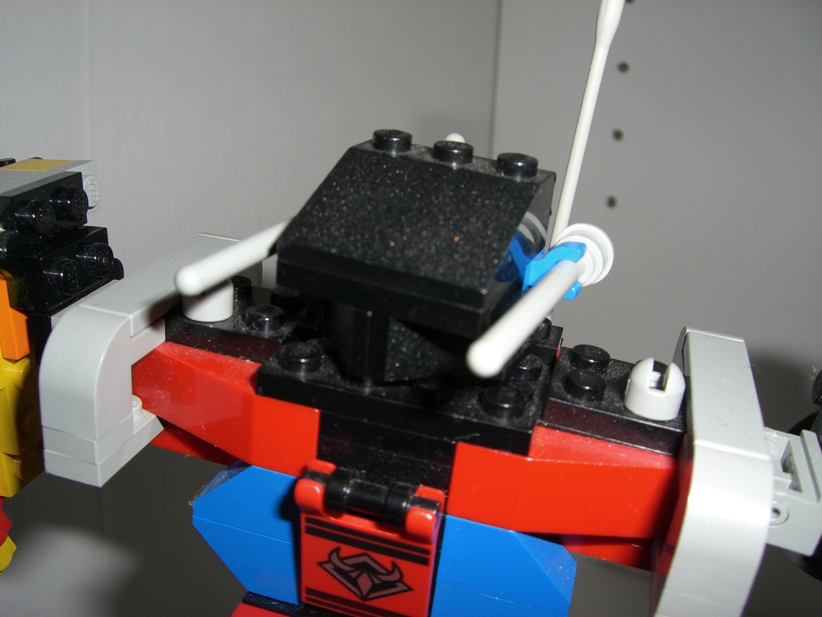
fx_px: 902
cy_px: 308
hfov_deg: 49.0
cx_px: 411
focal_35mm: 38
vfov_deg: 37.7
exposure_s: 1/60
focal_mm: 6.2
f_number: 4.3
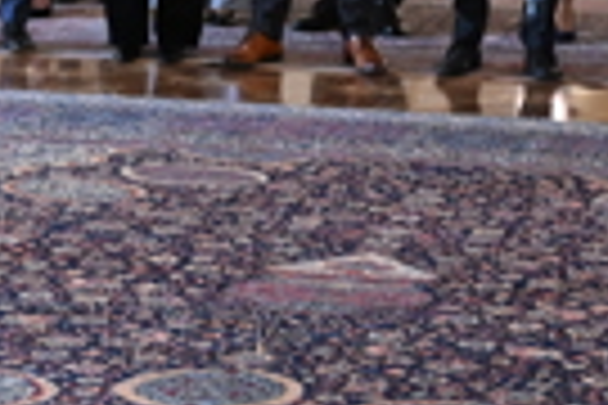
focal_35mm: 219
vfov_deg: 6.3
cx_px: 45
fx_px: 3698
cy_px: 81
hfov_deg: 9.4
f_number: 5.6
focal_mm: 43
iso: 3200
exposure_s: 1/400
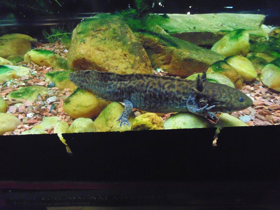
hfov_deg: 76.4
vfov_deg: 61.1
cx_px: 140
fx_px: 178
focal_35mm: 22
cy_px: 105
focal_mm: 4
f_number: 3.1
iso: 800
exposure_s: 1/20
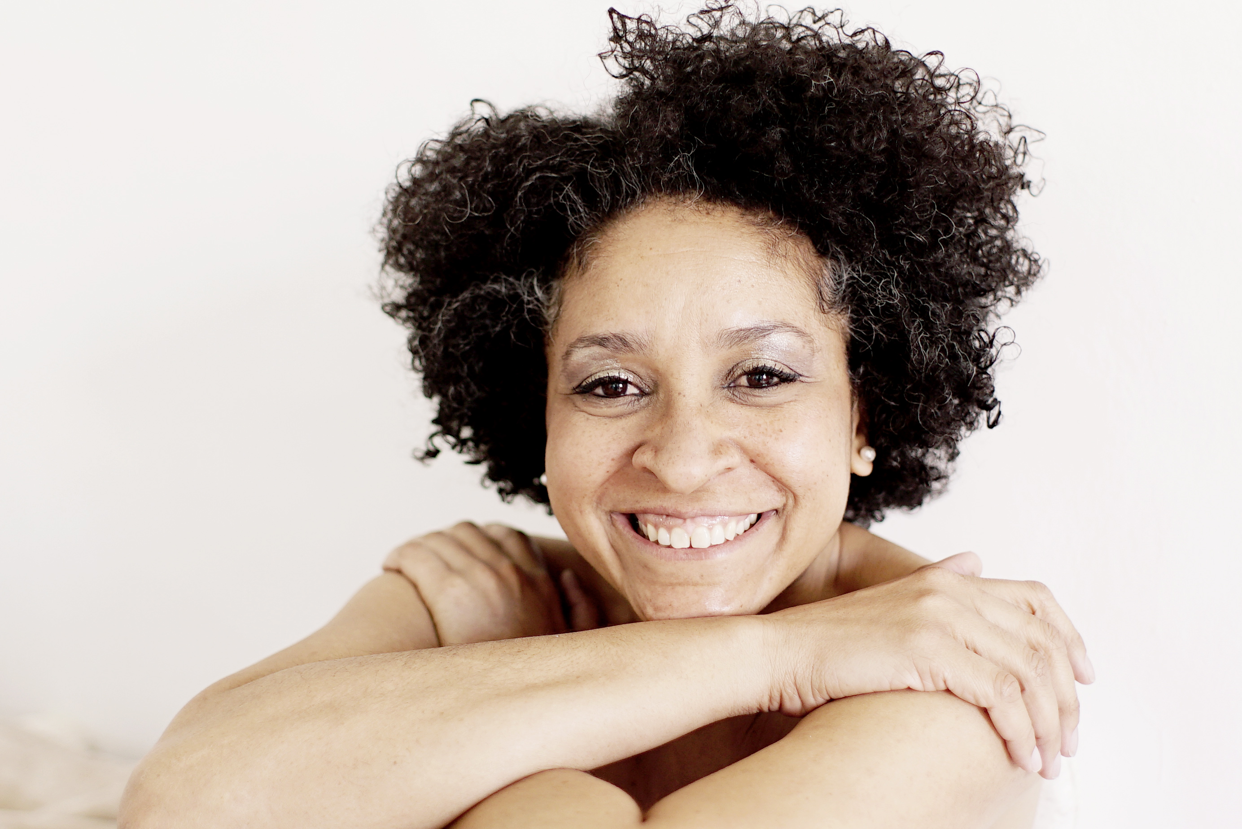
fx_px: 1450
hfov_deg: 46.4
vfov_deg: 31.9
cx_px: 621
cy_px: 414
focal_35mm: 42
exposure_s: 1/60
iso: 250
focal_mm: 28
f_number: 1.8
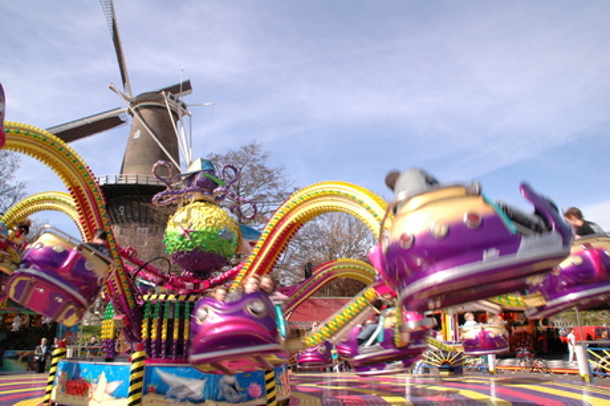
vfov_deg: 47.9
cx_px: 305
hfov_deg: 67.4
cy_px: 203
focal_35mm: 27
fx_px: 457
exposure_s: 1/60
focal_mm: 18
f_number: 22
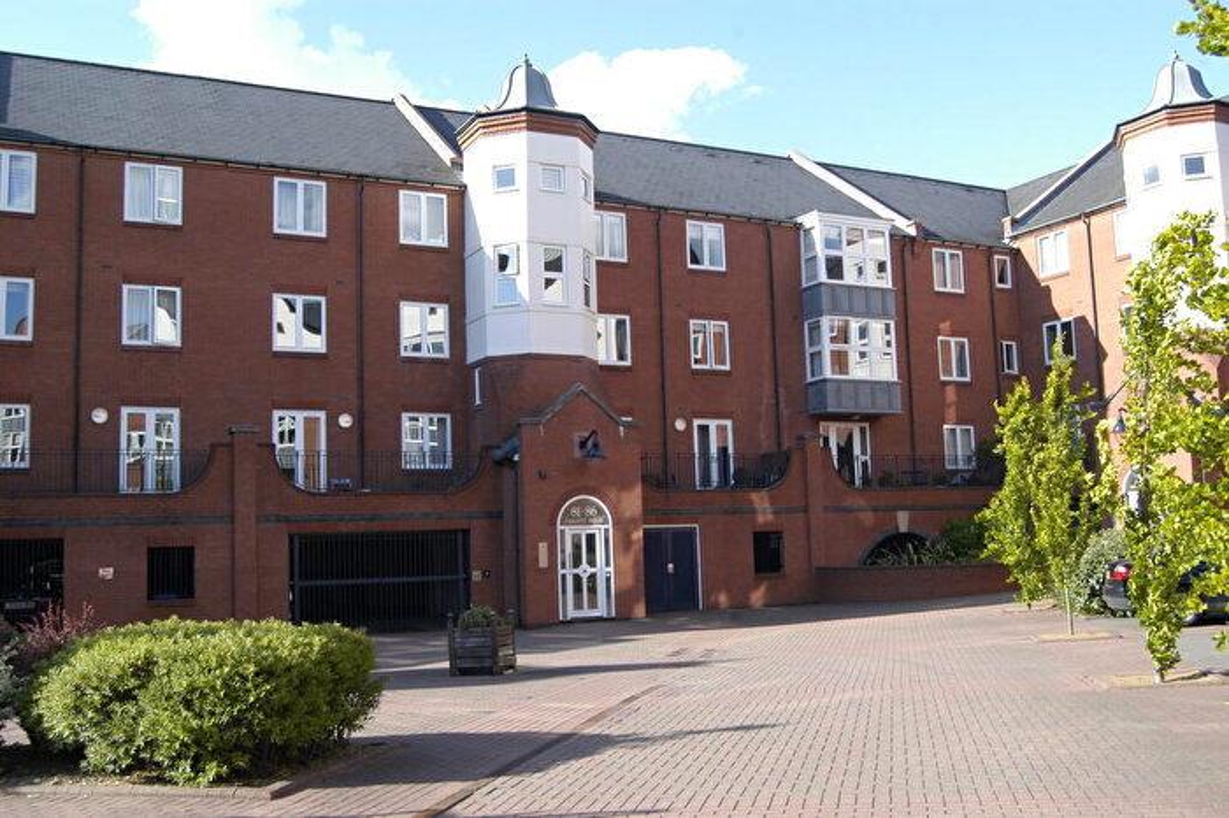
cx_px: 614
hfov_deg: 55.1
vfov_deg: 38.3
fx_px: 1177
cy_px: 409
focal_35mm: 34
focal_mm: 23
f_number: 8
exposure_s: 1/250
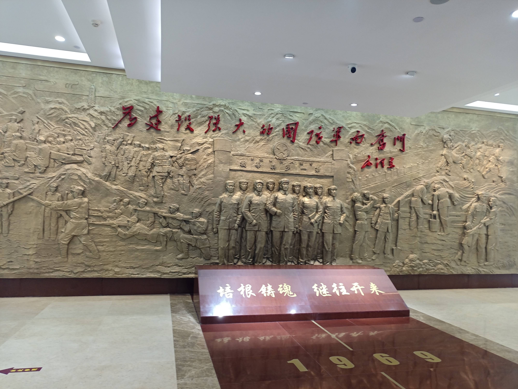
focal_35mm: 26
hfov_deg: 67.3
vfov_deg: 53.1
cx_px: 259
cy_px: 194
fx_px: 389
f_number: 1.8
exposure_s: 1/33.3
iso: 176
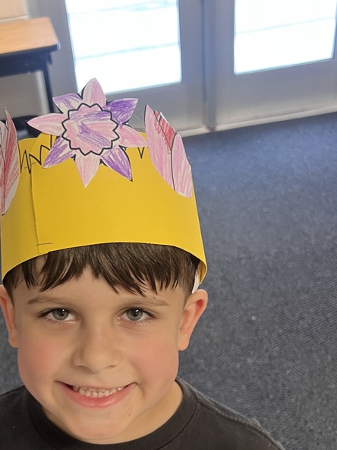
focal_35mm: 45
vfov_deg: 41.5
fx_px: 584
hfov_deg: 31.9
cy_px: 301
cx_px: 109
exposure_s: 1/59
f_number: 1.5
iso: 200
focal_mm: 5.7
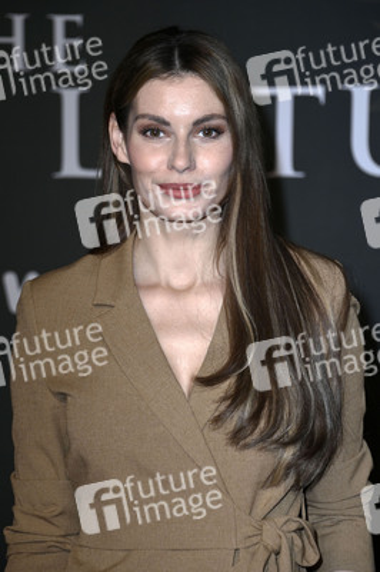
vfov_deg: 15.2
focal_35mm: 135
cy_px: 286
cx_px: 190
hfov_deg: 10.1
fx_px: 2141
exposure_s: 1/250
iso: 800
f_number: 5.6
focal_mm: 135
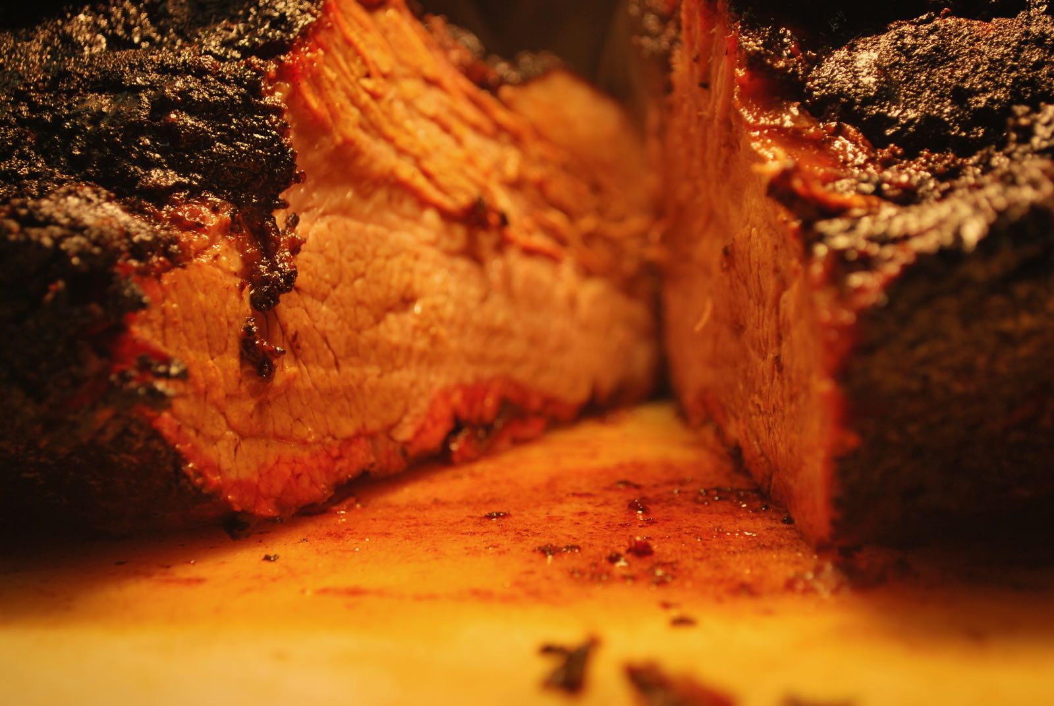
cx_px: 527
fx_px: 1759
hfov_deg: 33.4
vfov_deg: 22.7
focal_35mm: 60
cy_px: 353
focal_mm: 40
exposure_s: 1/80
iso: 100
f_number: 5.3
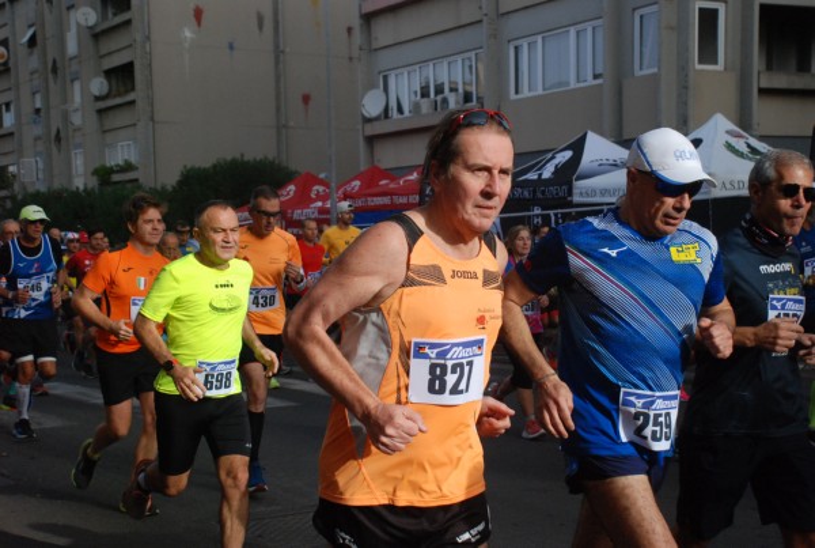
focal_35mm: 57
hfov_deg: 35.0
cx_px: 408
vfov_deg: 23.9
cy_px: 274
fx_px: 1293
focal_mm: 38
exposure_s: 1/1600
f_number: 6.3
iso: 1000
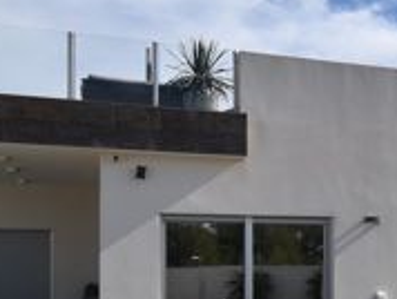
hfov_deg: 31.7
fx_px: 655
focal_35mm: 57
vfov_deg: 25.2
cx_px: 378
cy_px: 251
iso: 100
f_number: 9
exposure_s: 1/320
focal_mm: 10
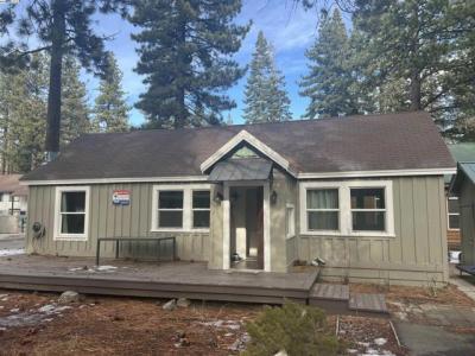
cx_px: 238
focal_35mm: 26
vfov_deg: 53.1
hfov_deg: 67.3
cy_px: 178
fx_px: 357
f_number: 1.5
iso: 50
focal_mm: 5.7
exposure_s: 1/683
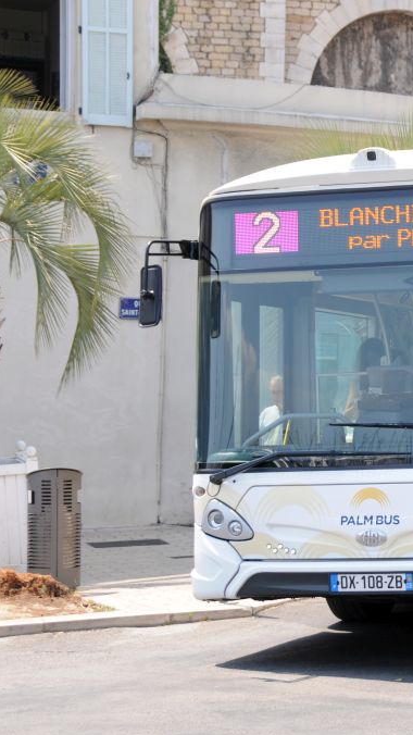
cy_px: 369
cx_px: 450
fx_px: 2548
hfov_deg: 9.2
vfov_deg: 16.4
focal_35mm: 131
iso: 200
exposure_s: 1/250
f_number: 8
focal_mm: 55
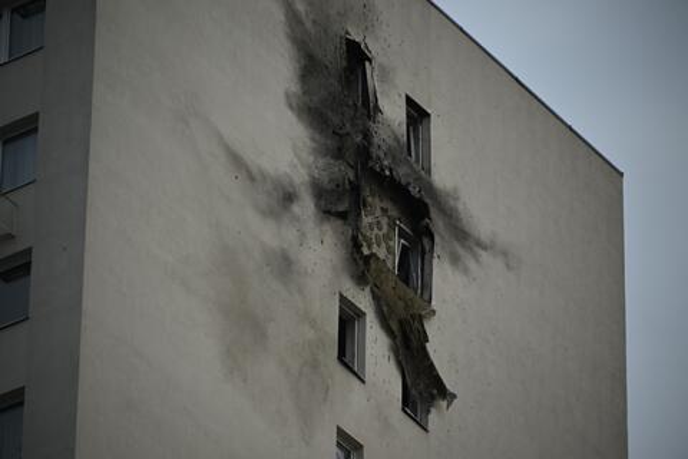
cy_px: 230
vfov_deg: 4.6
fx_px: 5733
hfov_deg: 6.9
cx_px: 344
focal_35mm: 300
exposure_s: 1/6400
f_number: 5.6
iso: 1000
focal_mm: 300
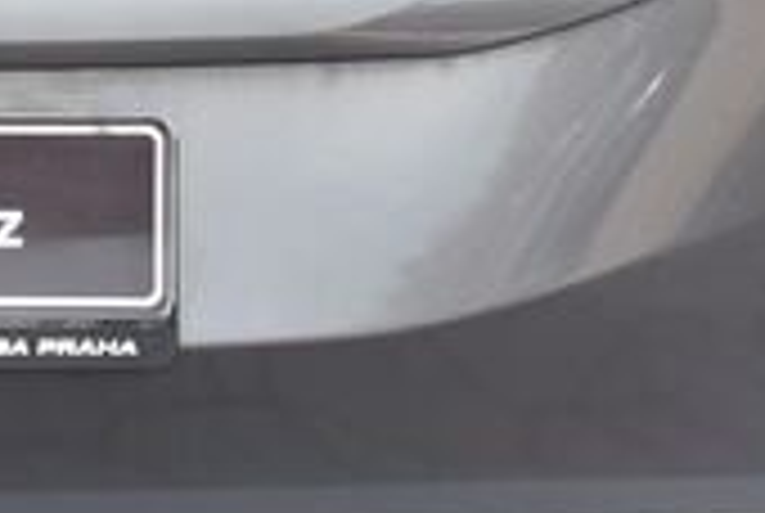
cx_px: -405
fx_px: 5896
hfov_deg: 7.3
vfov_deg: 4.9
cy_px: -410
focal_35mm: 277
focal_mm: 46
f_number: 7.1
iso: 500
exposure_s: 1/200
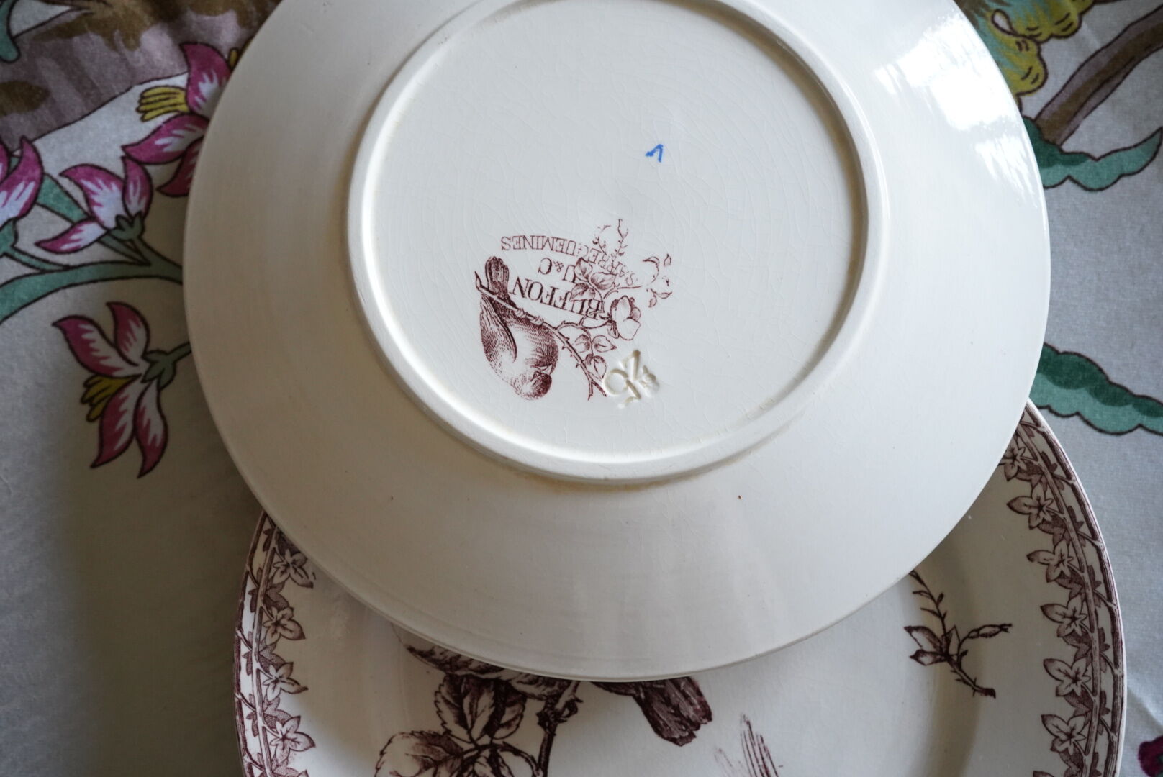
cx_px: 582
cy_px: 388
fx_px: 1131
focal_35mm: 35
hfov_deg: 54.4
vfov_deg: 37.9
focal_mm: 35
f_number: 9
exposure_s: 1/40
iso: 5000
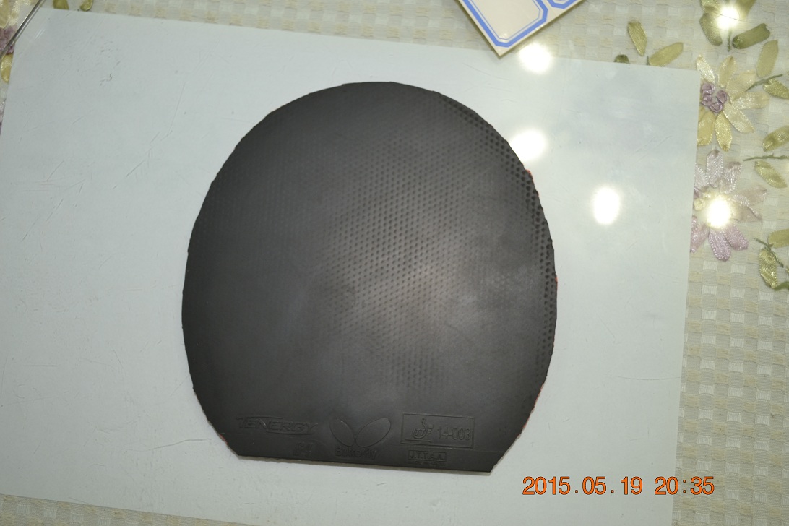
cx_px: 394
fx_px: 789
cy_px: 263
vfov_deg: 36.9
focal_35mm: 36
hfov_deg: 53.1
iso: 200
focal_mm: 24
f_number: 4
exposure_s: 1/15
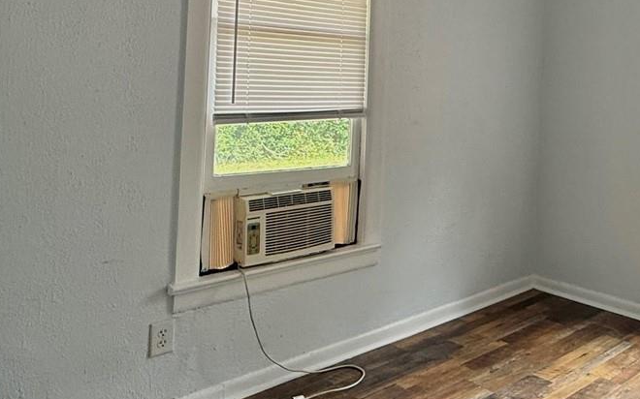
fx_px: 628
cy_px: 80
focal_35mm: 36
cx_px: 583
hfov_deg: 48.1
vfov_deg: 34.2
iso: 125
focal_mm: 2.22
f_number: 2.2
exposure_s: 1/99
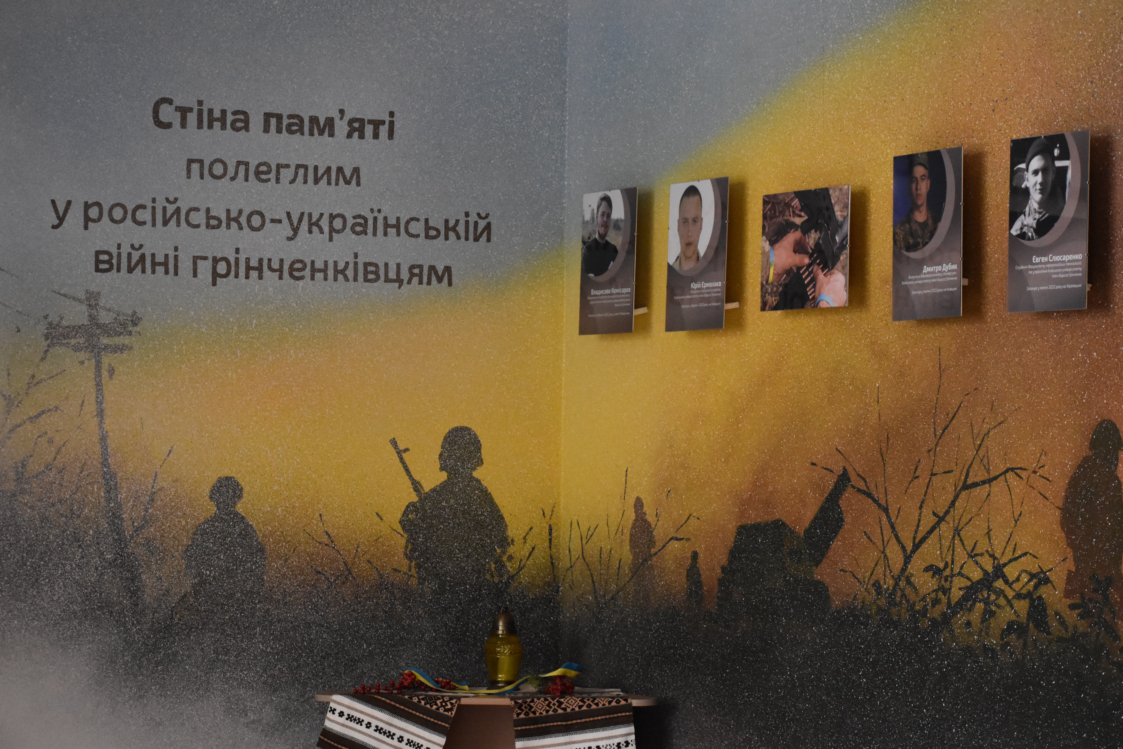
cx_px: 562
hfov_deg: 19.5
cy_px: 374
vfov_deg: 13.0
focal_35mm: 105
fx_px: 3275
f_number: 4.5
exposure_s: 1/60
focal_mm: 70
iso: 3600
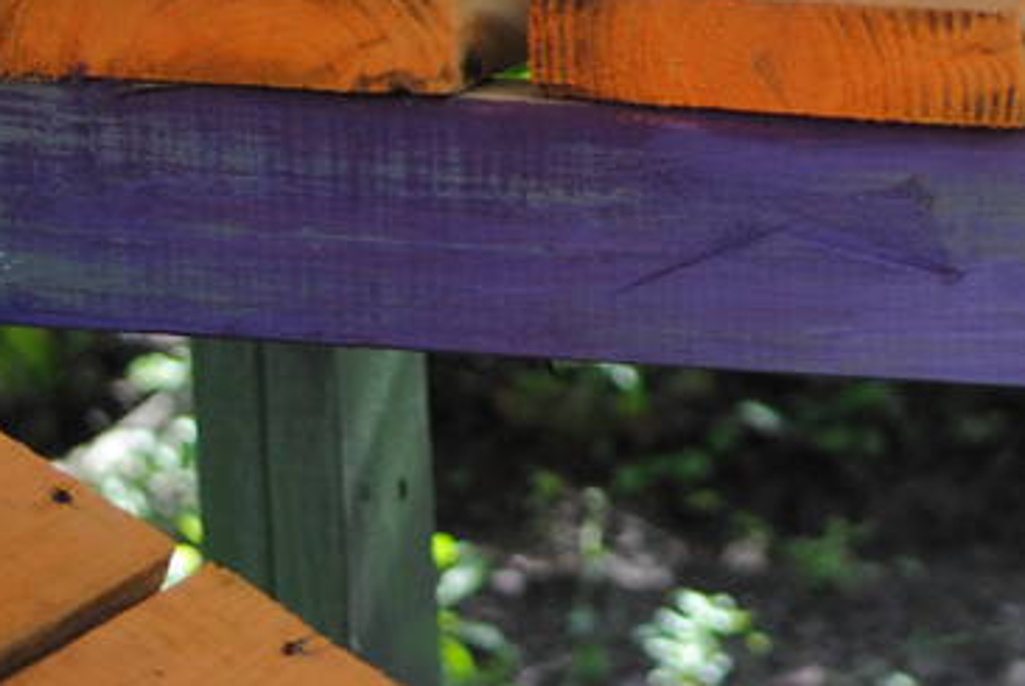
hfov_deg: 5.0
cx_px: 1333
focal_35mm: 407
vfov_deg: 3.4
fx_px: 11602
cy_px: -791
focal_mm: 62
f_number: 4.5
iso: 200
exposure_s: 1/160
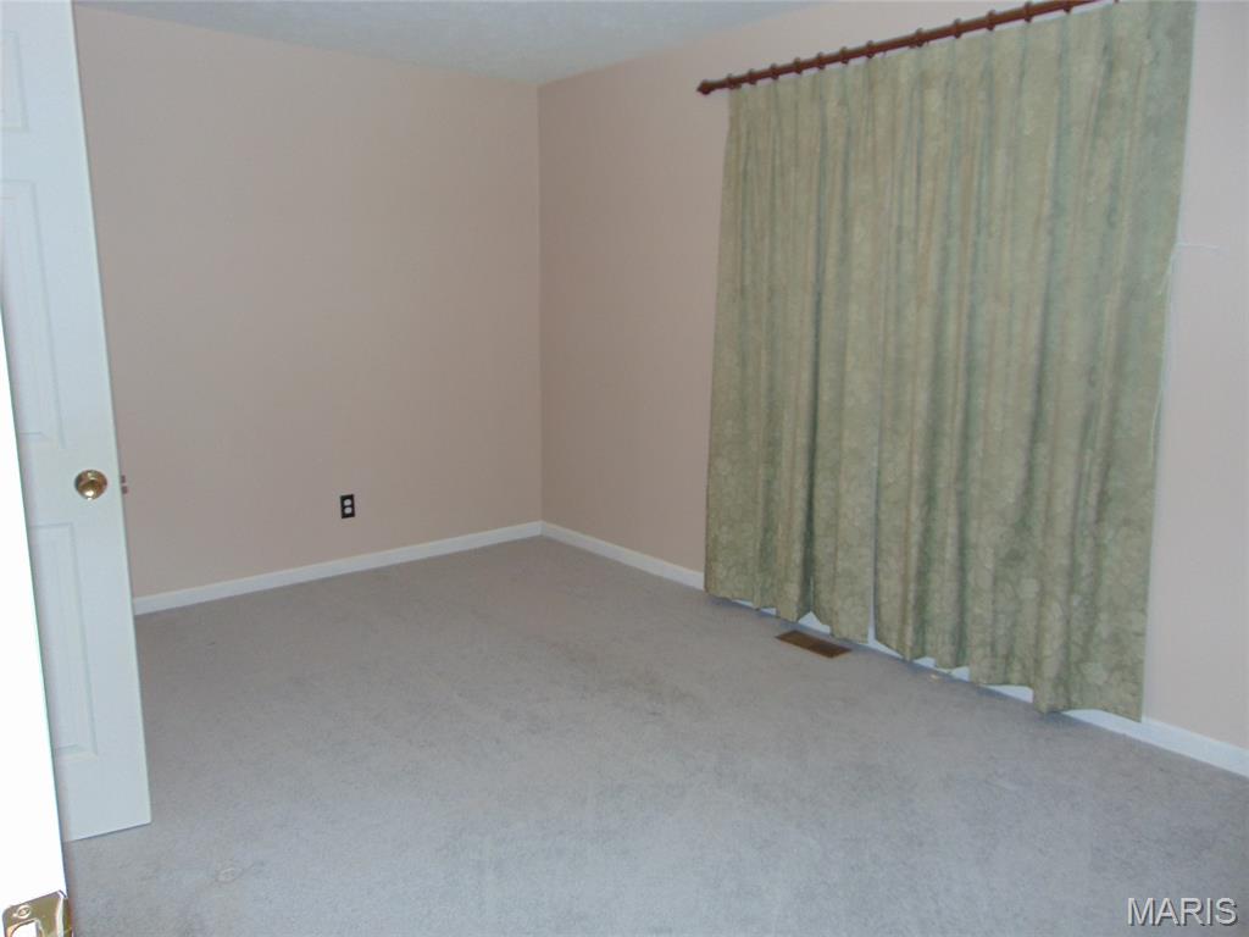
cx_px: 624
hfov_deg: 69.4
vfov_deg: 54.9
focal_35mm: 25
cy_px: 468
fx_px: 902
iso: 100
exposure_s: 1/30
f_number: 3
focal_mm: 4.5
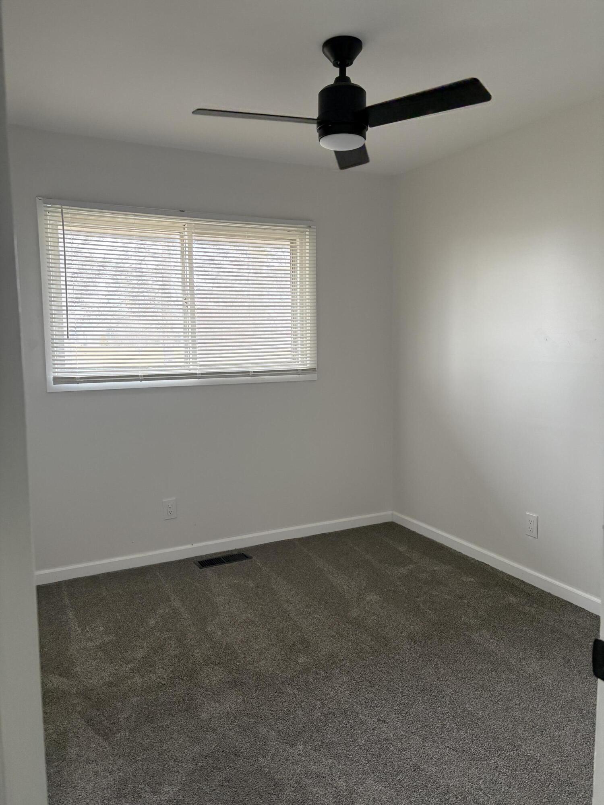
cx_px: 302
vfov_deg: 67.3
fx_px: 605
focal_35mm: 26
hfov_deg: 53.1
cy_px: 402
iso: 200
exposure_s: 1/60
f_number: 1.6
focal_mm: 5.96
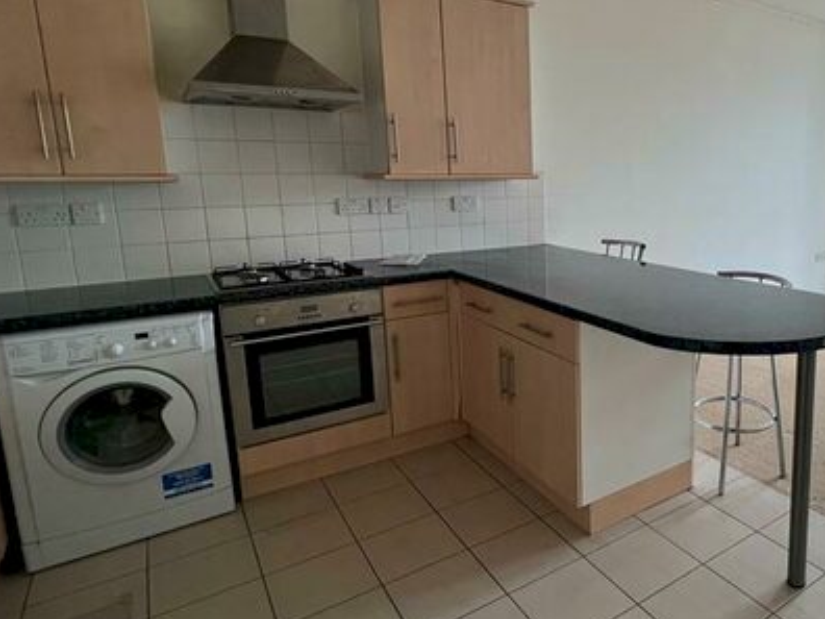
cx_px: 635
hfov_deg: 68.3
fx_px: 548
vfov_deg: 58.7
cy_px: 276
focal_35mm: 23
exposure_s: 1/99
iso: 100
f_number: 1.8
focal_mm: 1.57
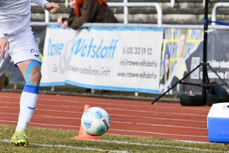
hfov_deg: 3.0
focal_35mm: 688
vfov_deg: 2.0
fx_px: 4377
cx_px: 44
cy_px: 30
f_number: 11
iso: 3200
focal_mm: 340
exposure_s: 1/1600
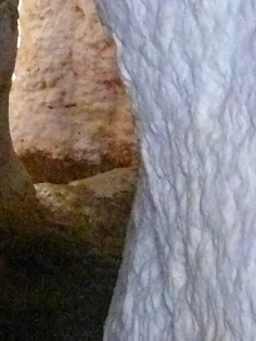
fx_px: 1864
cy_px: 365
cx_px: -225
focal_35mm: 189
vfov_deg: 10.4
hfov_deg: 7.6
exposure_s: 1/10
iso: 800
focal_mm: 7.4
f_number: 2.8
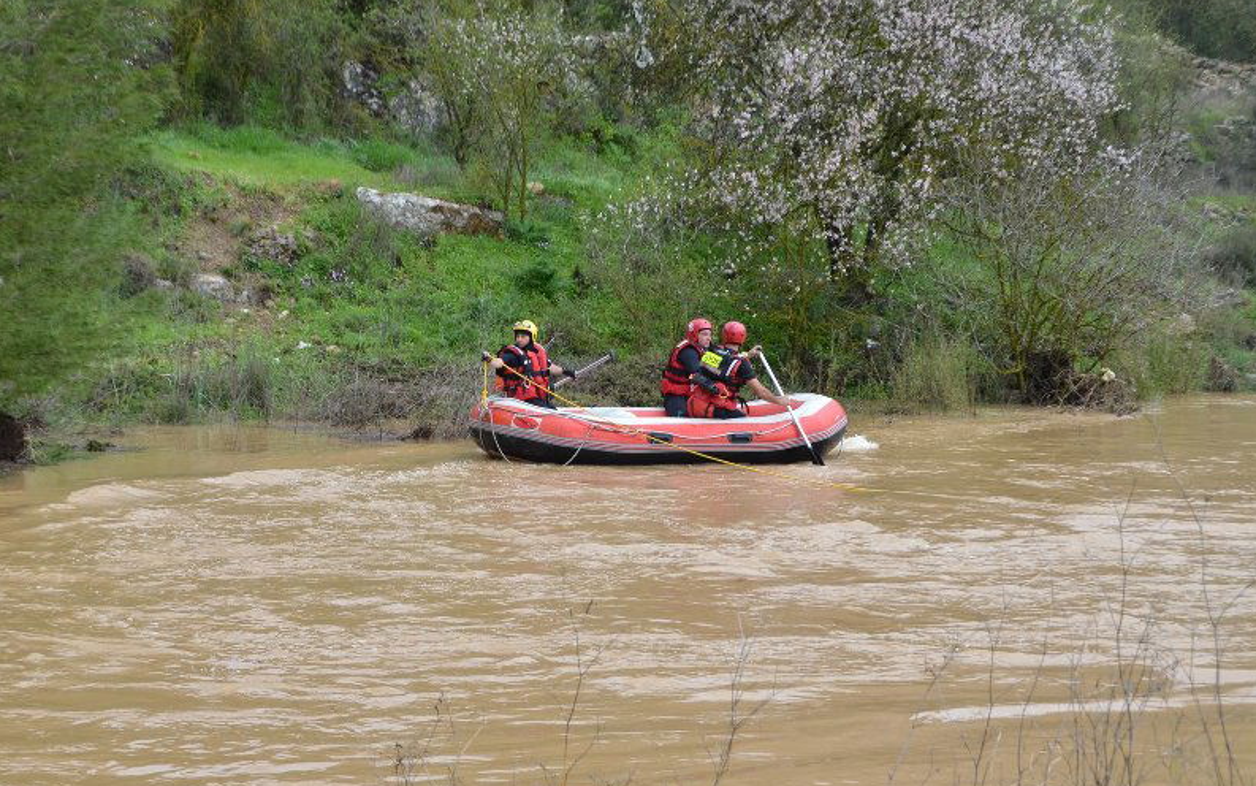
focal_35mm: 80
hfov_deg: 25.8
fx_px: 2739
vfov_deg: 16.3
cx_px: 630
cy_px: 388
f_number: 8
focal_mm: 52
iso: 250
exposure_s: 1/250
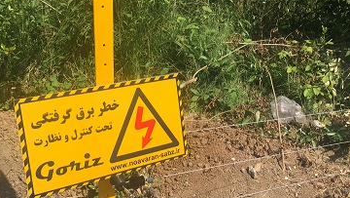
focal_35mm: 43
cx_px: 182
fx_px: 399
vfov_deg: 27.7
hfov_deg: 47.3
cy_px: 89
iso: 32
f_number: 2.2
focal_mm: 4.15
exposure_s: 1/1799
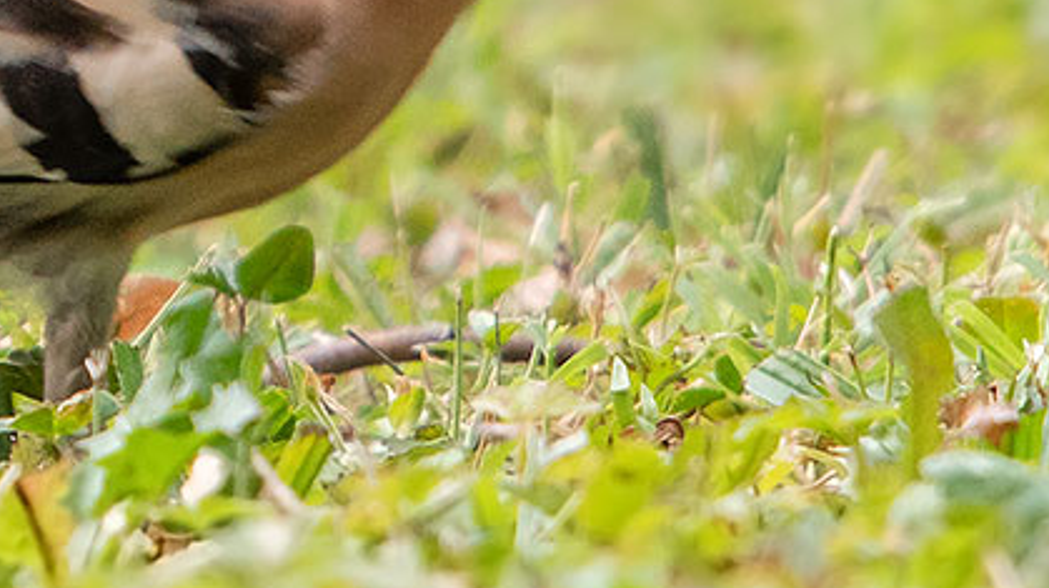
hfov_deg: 1.2
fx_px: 50088
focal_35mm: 1802
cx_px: 273
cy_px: -275
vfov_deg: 0.7
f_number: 6.3
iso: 720
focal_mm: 400
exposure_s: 1/320
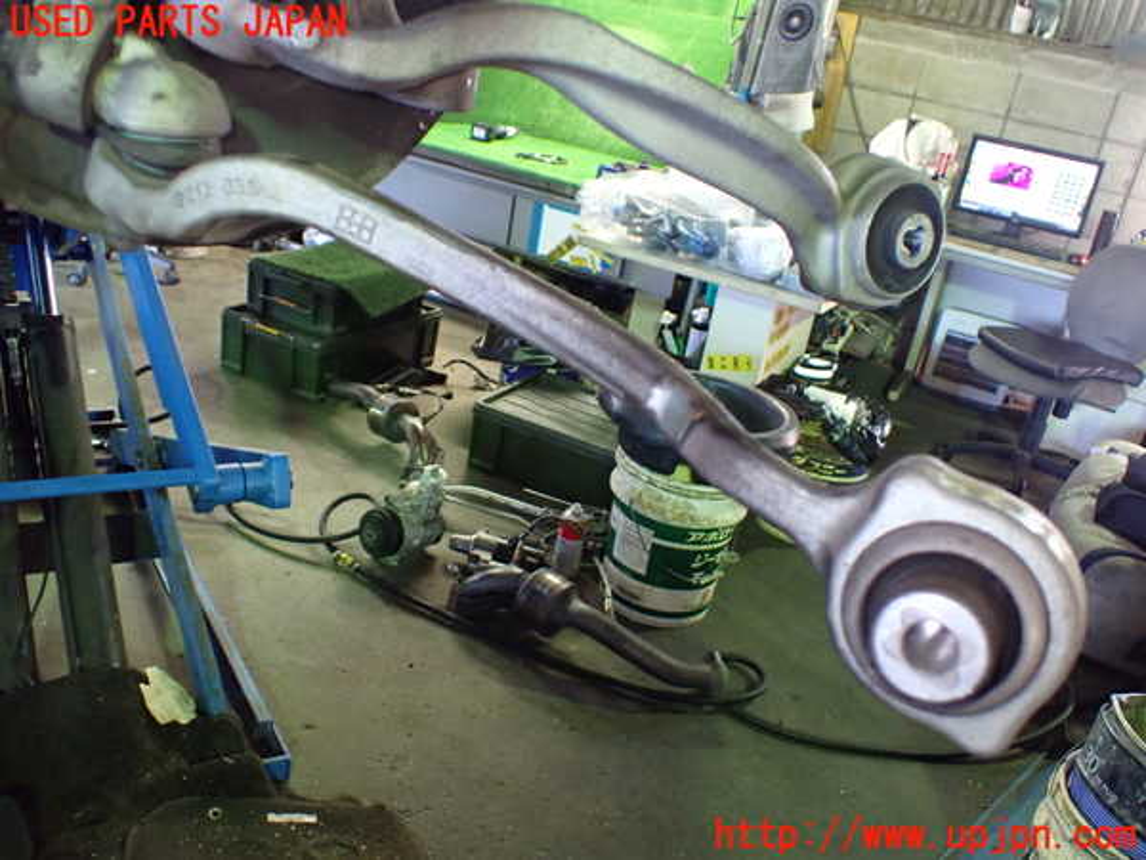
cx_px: 573
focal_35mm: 30
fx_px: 993
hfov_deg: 60.0
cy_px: 430
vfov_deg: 46.8
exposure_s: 1/50
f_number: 2.3
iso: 800
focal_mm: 5.4
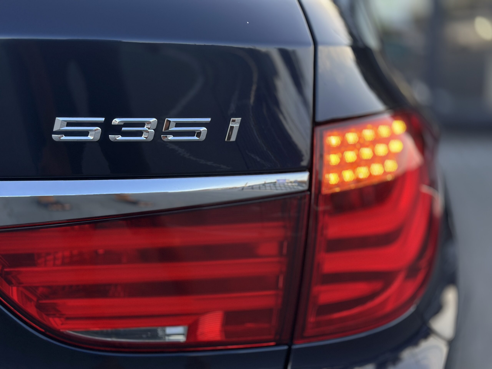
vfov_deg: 30.3
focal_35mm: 48
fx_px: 682
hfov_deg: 39.7
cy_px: 184
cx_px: 246
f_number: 1.78
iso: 80
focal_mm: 6.86
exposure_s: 1/709
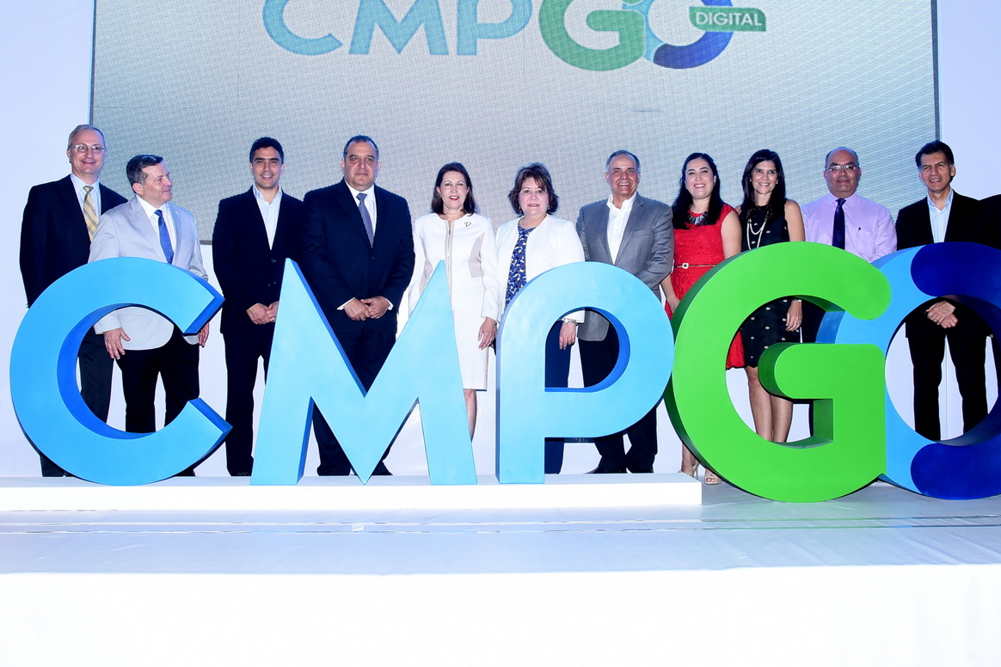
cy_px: 241
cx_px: 524
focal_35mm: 44
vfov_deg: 30.4
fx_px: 1223
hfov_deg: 44.5
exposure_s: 1/125
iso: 2000
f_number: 11
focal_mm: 32
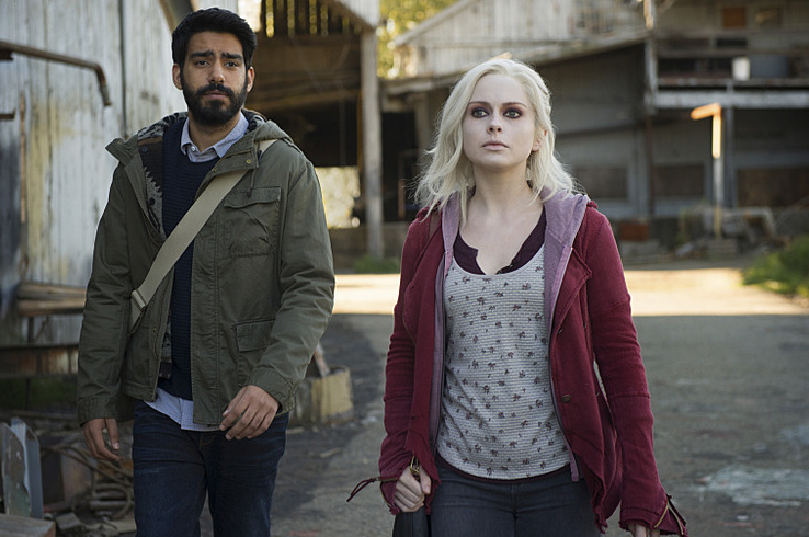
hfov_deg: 27.4
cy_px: 264
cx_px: 403
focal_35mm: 74
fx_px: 1661
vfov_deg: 18.4
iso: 320
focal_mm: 70
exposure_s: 1/200
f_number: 4
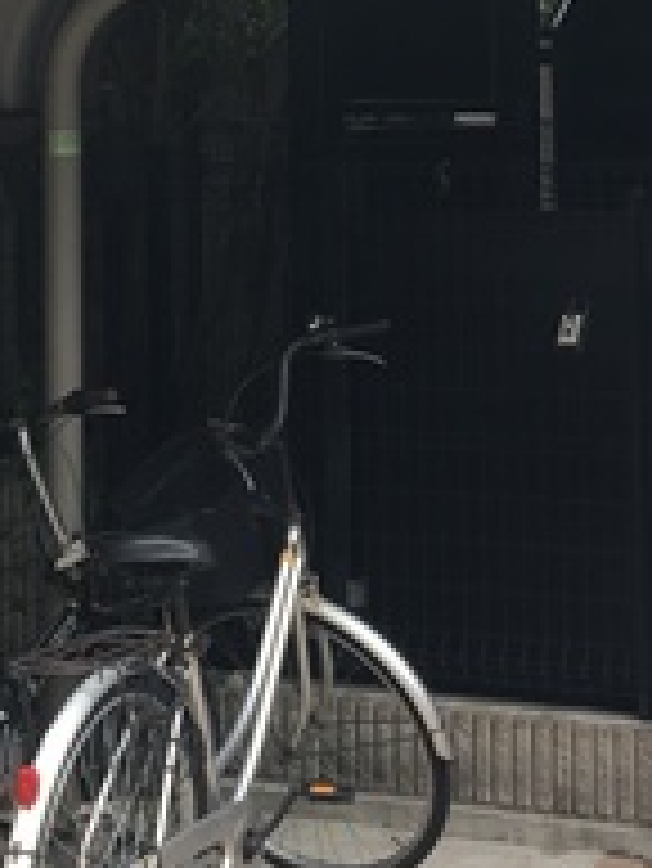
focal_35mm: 96
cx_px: 522
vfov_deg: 20.0
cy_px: 63
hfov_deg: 15.3
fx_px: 2408
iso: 25
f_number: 2.2
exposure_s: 1/120
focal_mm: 4.15
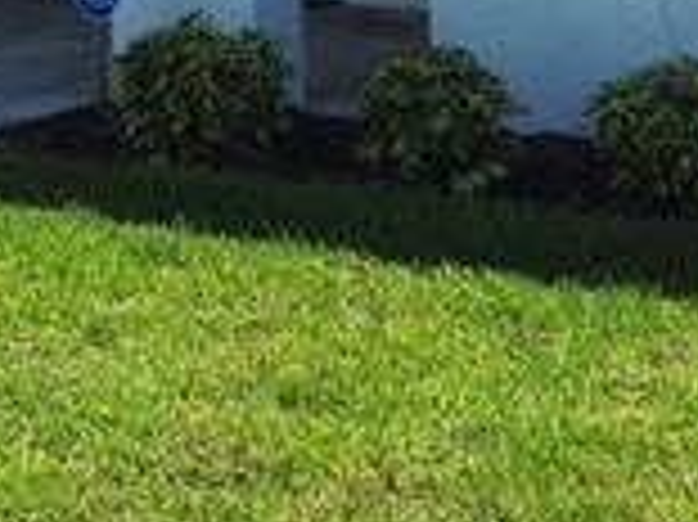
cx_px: 185
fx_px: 3063
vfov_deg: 9.4
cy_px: -320
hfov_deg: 13.0
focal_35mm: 152
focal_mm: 5.4
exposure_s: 1/2410
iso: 25
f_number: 1.8
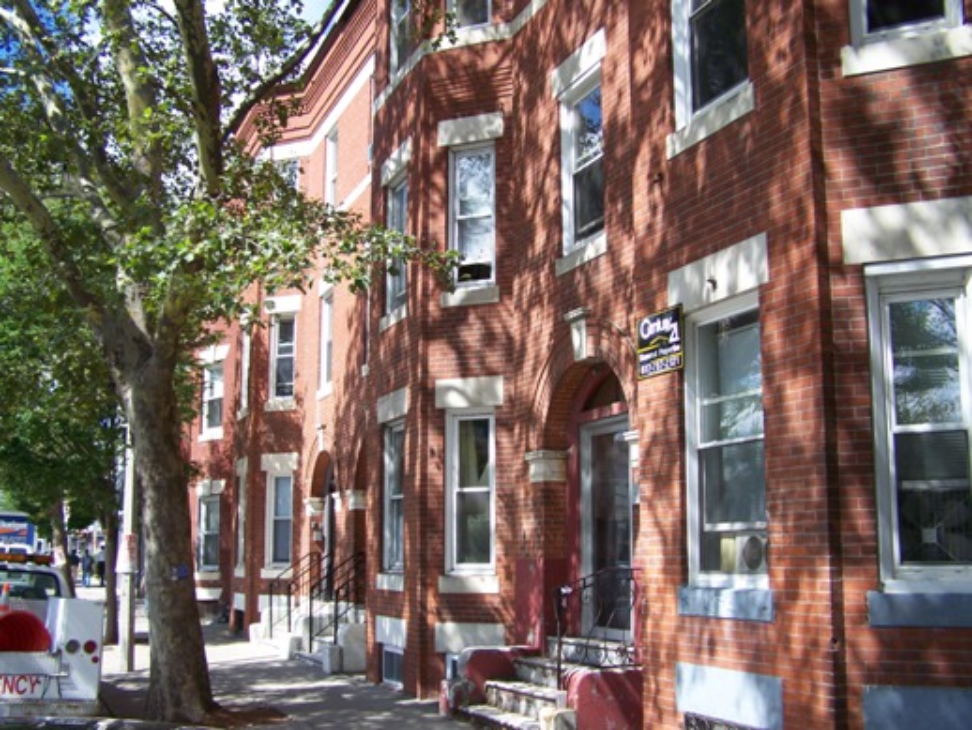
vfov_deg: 37.7
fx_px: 1068
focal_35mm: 38
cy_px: 365
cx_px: 486
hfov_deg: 49.0
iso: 64
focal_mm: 6.3
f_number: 2.8
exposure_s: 1/400
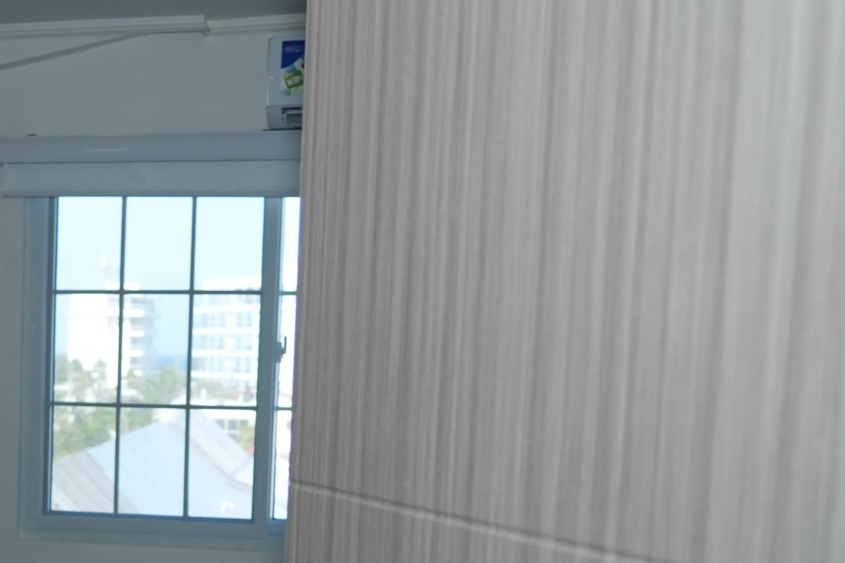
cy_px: 588
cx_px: -61
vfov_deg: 18.6
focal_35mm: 71
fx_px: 1666
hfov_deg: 26.4
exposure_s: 1/3200
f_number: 4
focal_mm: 24
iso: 1000
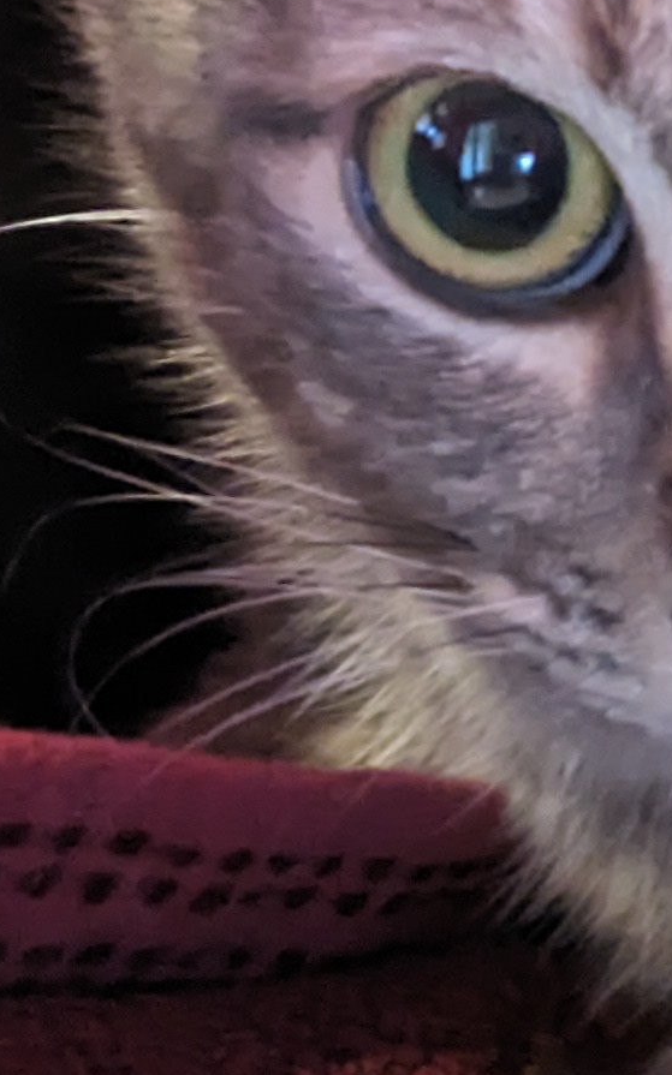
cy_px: 280
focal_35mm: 137
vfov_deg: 15.2
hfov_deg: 8.9
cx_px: 1446
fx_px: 4016
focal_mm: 5.43
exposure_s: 1/16.7
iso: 3146
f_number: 1.89
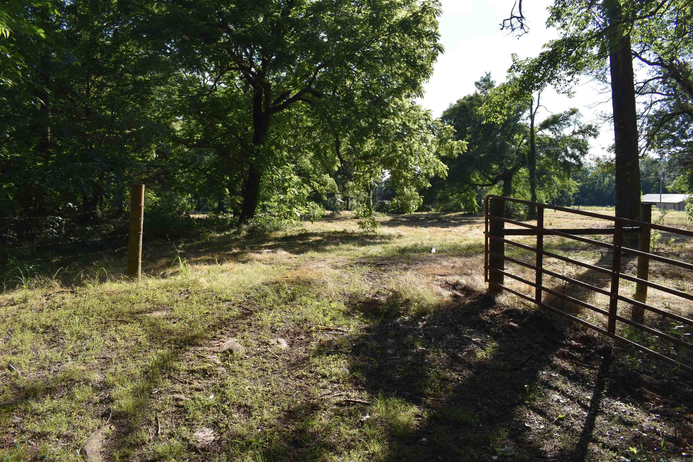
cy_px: 231
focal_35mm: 27
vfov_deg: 47.9
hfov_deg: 67.4
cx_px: 346
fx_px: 520
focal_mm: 18
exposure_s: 1/250
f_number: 8
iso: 180
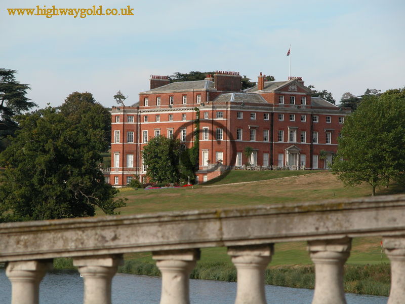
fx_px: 2574
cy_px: 152
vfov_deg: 6.8
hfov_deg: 9.0
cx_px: 202
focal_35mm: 220
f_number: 5.8
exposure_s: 1/331
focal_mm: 56.7
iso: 100
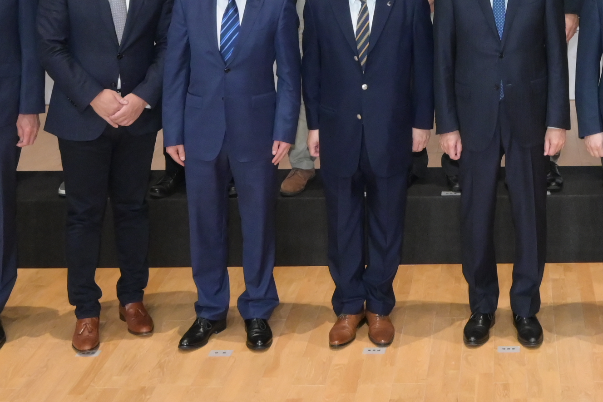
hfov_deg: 26.1
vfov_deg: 16.9
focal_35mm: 75
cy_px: -147
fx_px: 1256
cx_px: 544
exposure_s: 1/100
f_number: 8
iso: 4000
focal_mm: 22
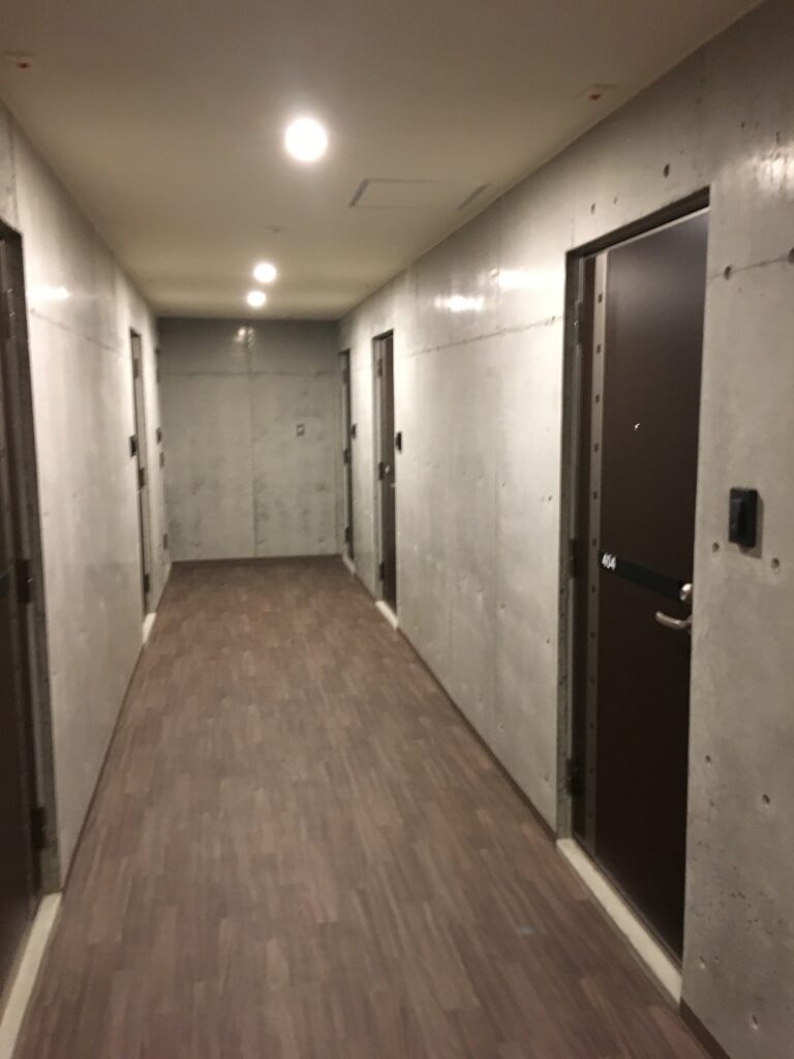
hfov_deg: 48.2
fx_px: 887
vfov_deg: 61.7
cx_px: 397
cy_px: 530
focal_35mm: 29
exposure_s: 1/15
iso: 400
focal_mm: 4.15
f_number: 2.2
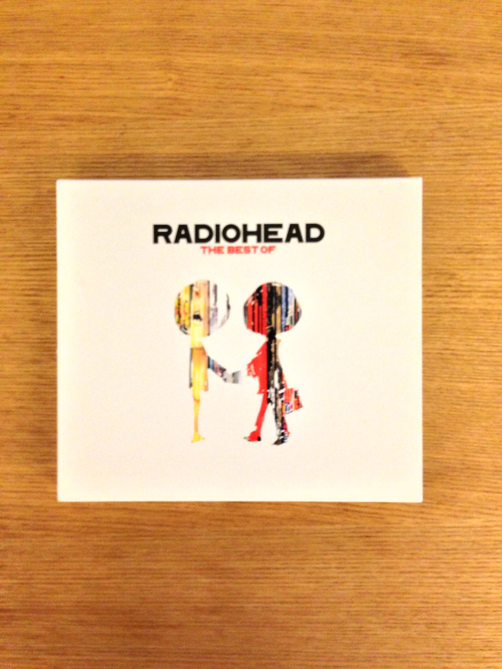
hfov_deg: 42.9
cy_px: 334
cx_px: 251
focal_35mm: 33
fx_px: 638
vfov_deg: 55.4
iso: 500
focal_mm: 4.13
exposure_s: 1/15
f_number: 2.4
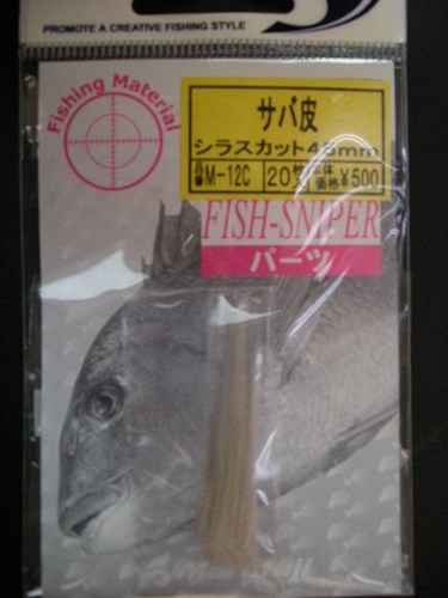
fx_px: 604
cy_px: 299
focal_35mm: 35
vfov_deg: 52.6
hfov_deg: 40.7
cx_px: 224
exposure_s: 1/142
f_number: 5.7
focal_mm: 5.7
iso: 400
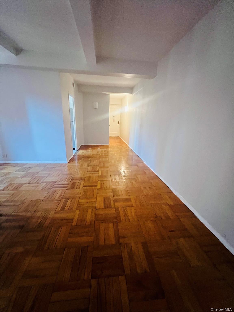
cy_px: 156
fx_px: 117
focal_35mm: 13
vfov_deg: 106.2
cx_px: 117
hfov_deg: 89.9
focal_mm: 1.57
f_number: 1.8
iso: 800
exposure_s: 1/60
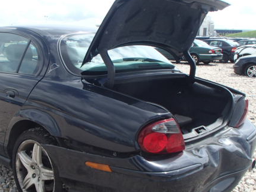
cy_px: 97
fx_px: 311
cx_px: 85
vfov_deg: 34.3
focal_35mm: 42
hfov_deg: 44.2
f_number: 3.9
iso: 100
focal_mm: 5
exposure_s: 1/500
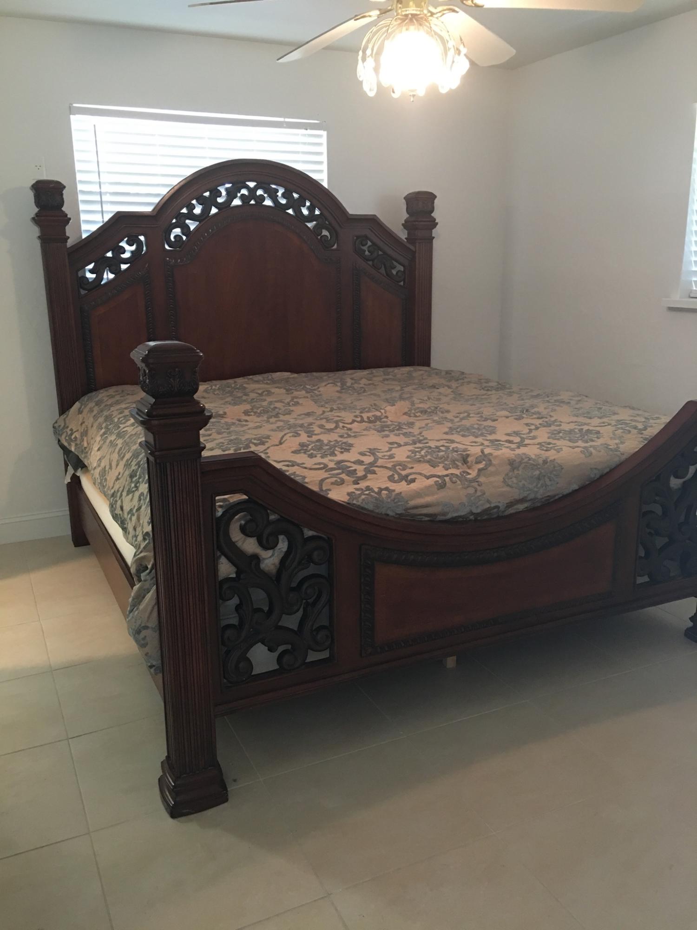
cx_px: 348
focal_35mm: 29
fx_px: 779
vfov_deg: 61.7
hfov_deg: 48.2
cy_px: 465
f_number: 2.2
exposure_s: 1/15
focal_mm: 4.15
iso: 100
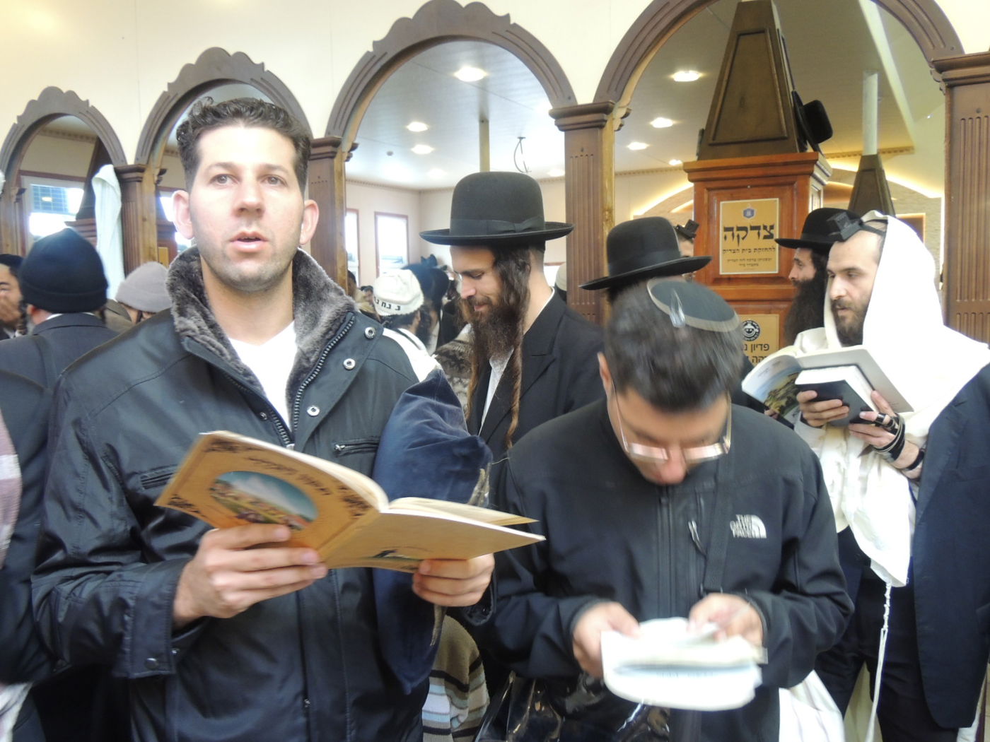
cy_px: 371
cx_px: 495
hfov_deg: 60.0
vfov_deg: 46.8
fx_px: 858
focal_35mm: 30
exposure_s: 1/30
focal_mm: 5.3
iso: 400
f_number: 3.1
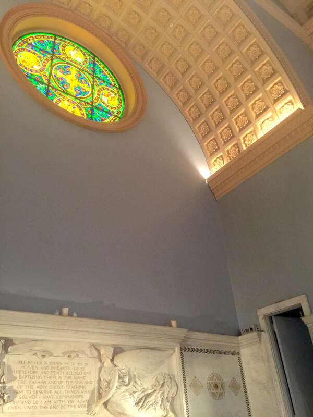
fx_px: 350
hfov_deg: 48.2
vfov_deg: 61.7
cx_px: 156
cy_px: 208
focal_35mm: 29
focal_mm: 4.15
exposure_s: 1/10
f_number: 2.2
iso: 125
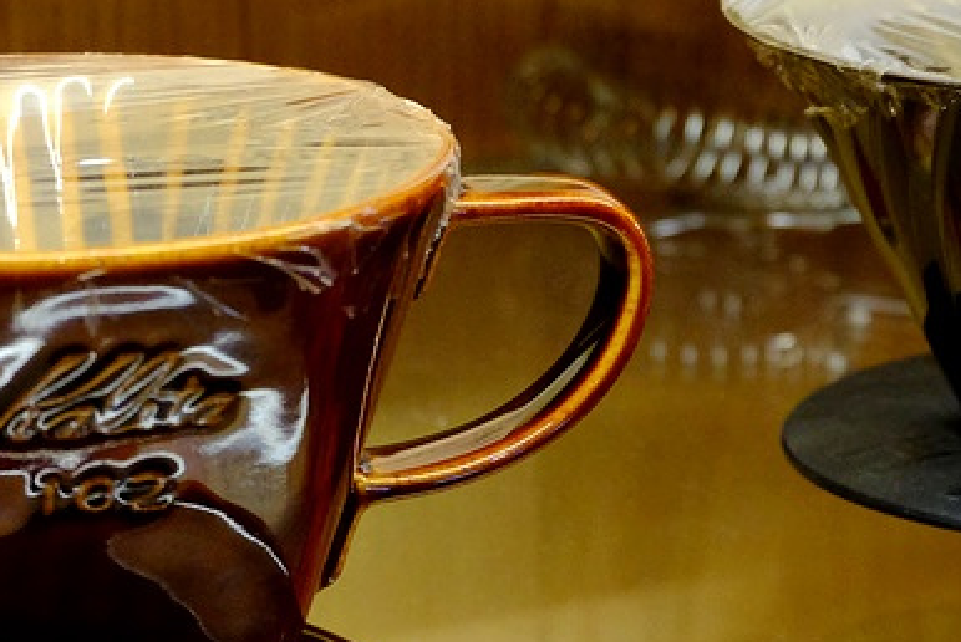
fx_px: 4461
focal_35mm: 167
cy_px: 210
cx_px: 665
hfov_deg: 12.3
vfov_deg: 8.2
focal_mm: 41.8
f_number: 5.6
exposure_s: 1/60
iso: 3200
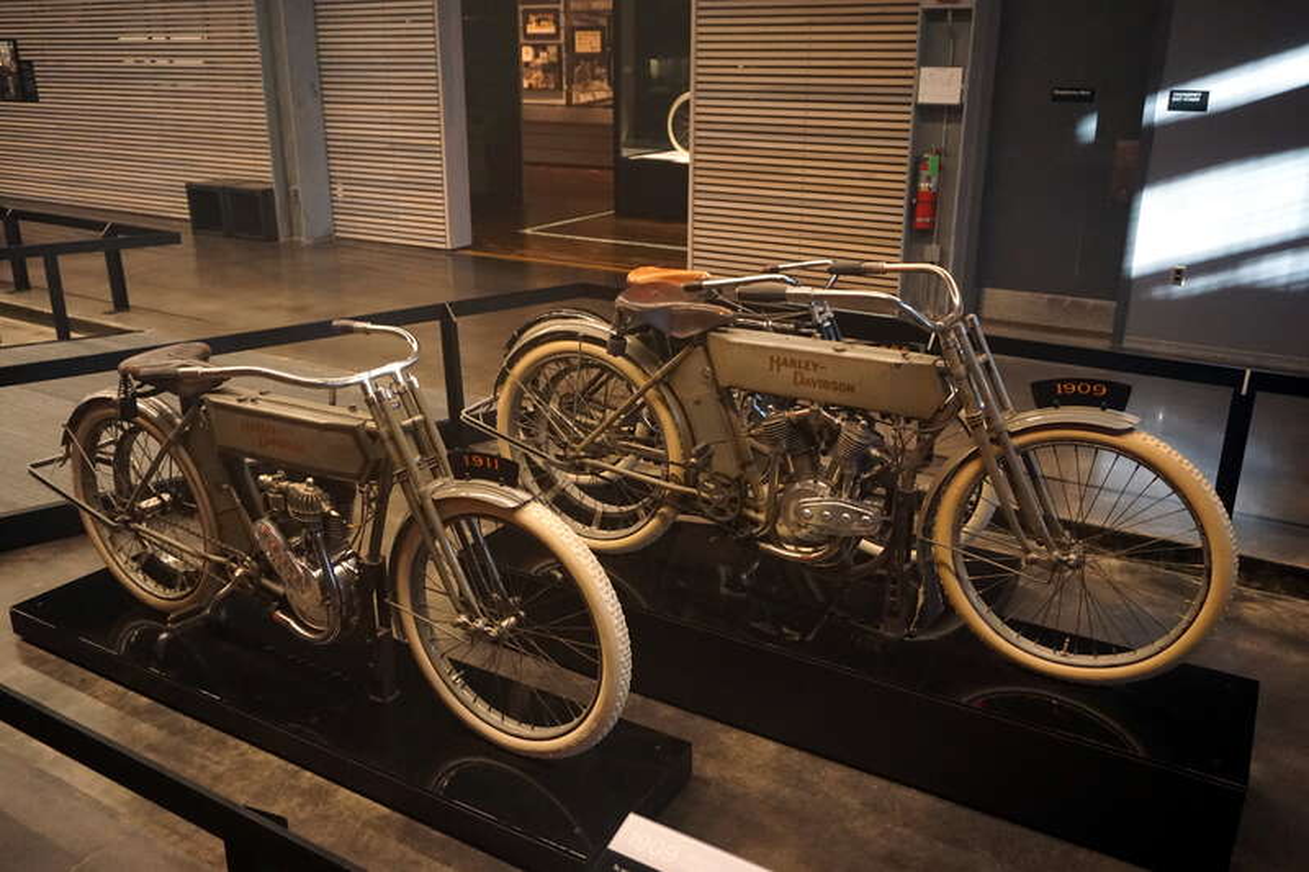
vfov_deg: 43.6
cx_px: 654
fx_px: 1091
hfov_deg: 61.9
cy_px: 436
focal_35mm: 30
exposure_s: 1/80
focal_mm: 20
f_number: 4
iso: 3200
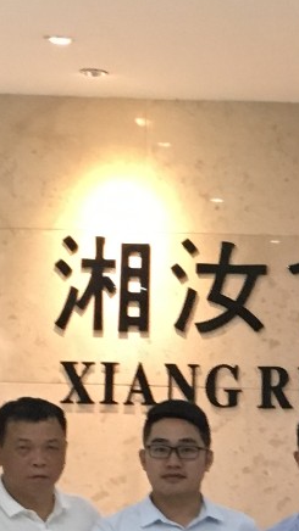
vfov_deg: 15.1
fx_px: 1961
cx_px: 508
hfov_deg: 8.4
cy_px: 591
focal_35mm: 139
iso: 160
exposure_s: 1/33
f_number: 2.2
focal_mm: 4.15
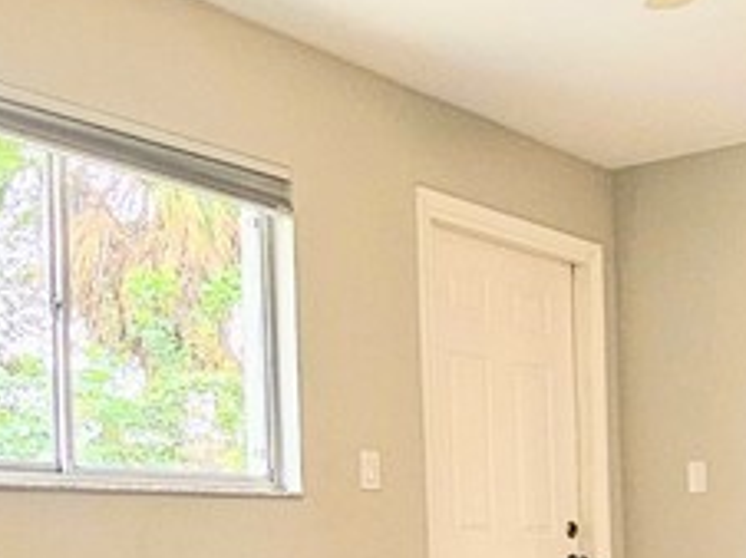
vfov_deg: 24.1
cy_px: 492
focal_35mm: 59
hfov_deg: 30.2
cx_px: 769
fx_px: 1270
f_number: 2.2
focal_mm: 2.2
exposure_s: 1/60
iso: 320
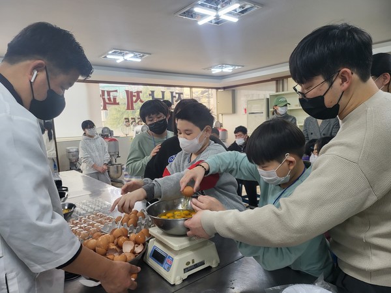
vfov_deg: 56.8
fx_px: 271
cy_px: 146
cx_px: 196
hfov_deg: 71.6
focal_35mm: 24
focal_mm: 5
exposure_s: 1/120
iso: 80
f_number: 1.8
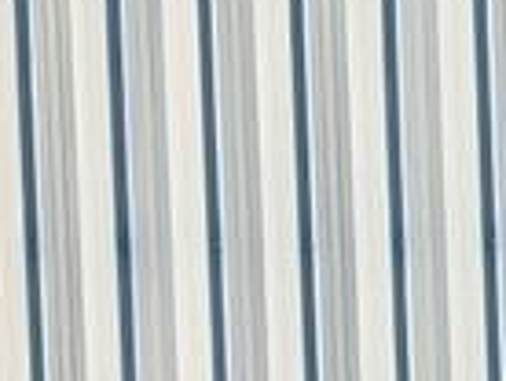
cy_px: 1323
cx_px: 1632
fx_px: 5315
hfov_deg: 5.1
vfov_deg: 3.9
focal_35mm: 363
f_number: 1.68
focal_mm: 6.9
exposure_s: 1/833
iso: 20
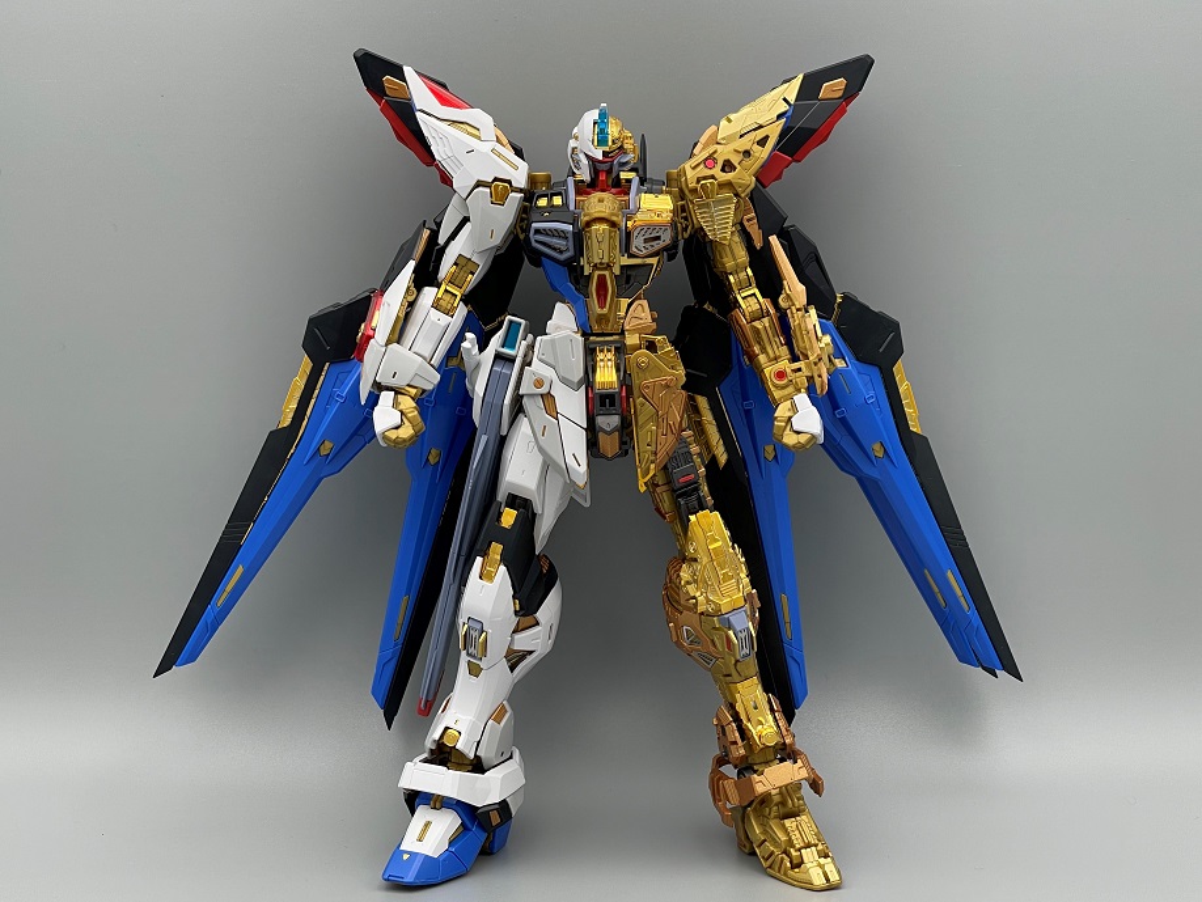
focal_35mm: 52
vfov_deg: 28.0
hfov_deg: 36.8
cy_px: 451
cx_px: 601
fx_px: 1806
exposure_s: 1/120
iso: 25
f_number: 2
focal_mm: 6
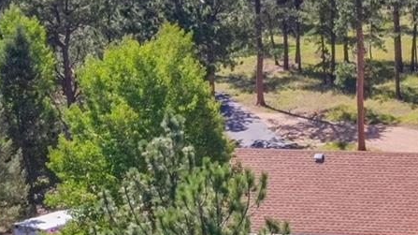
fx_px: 1163
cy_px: 159
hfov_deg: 19.1
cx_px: 513
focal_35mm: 105
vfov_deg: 11.5
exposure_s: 1/1000
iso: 800
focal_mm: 10.26
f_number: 7.1
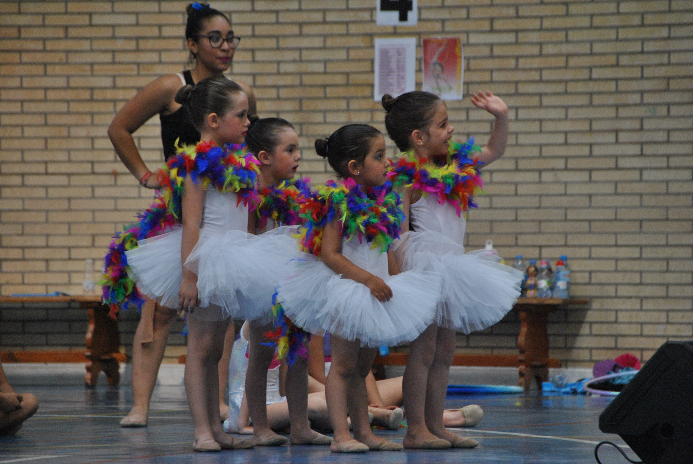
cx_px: 346
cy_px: 232
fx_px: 5782
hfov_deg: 6.9
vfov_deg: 4.6
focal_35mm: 300
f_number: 6.3
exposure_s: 1/125
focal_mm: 200
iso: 800
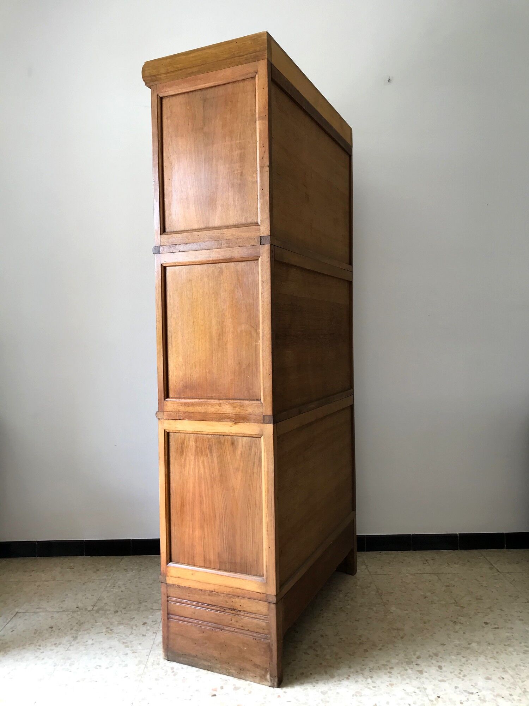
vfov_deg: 63.4
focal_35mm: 28
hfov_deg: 49.7
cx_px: 264
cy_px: 353
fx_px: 571
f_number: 1.8
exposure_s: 1/50
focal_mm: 3.99
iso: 25
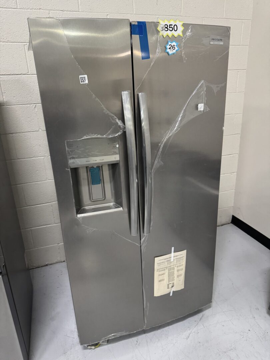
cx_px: 135
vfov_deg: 71.6
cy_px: 180
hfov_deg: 56.8
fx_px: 250
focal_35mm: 24
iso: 320
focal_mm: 6.76
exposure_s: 1/60
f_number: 1.78
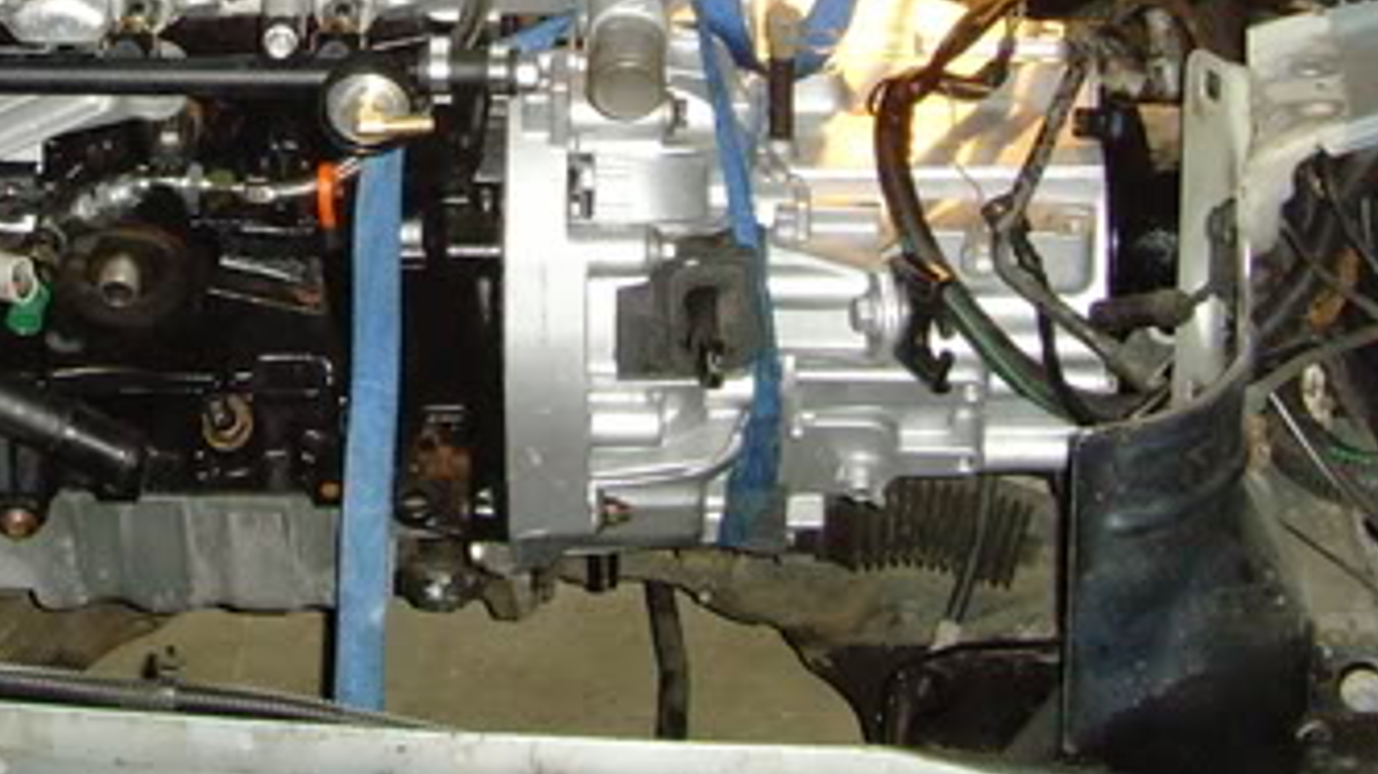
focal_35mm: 102
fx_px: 3725
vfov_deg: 11.6
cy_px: -132
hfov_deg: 20.8
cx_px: 319
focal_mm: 6.6
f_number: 3.5
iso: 240
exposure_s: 1/45
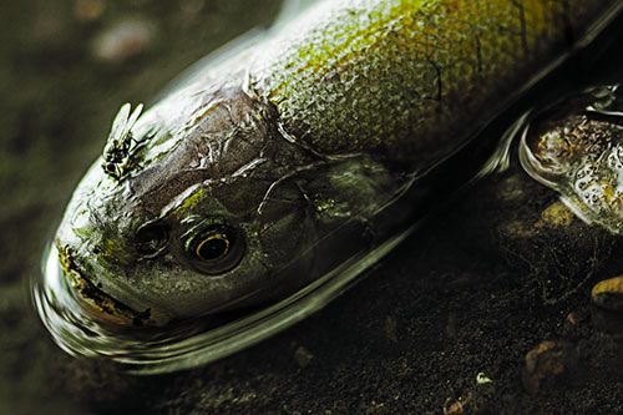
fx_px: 3633
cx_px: 312
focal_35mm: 210
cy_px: 208
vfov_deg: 6.5
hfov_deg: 9.8
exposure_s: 1/250
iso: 360
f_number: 6.7
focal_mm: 210
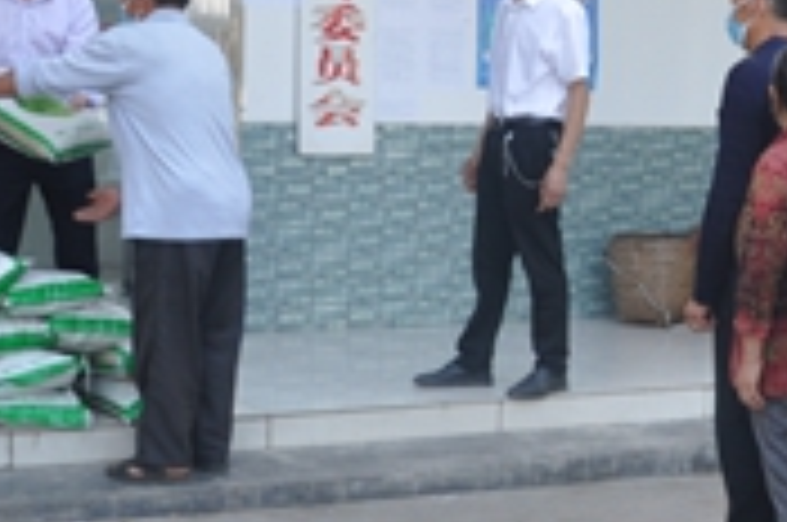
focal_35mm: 99
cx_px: 935
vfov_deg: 13.8
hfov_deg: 19.5
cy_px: 268
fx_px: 2160
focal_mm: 18
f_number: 6.3
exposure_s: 1/160
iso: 200
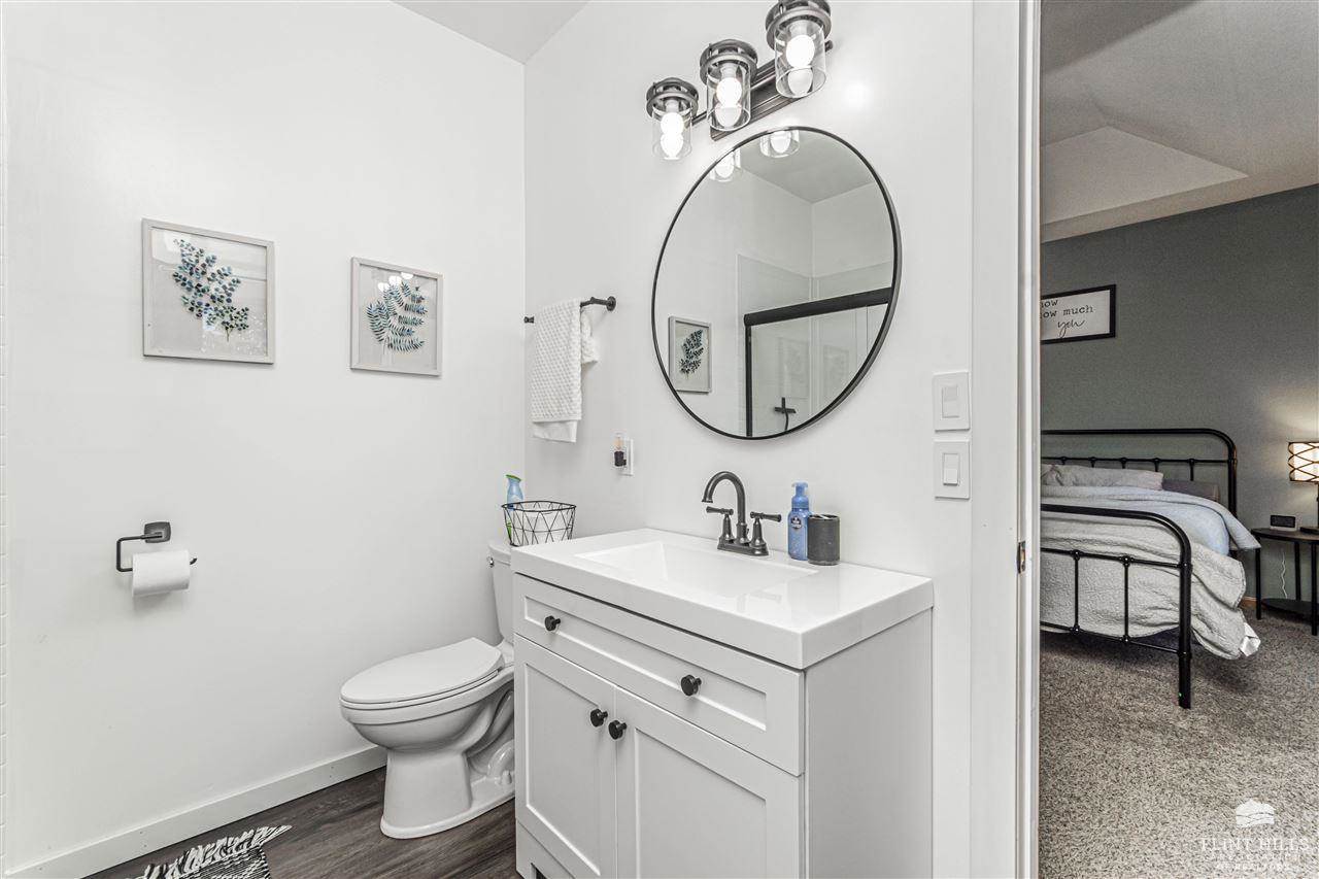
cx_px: 660
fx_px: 549
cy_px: 440
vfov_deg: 77.3
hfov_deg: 100.4
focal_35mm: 15
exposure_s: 1/60
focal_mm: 10
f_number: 10
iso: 320
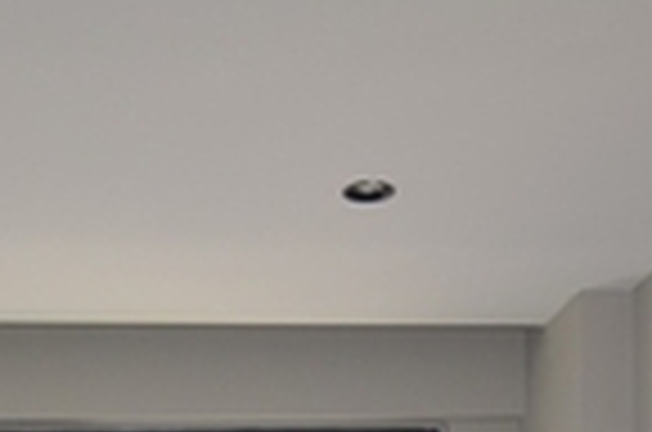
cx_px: 241
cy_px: 819
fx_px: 1355
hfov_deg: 27.0
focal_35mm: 75
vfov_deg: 15.2
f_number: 4
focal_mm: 10
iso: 180
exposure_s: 1/200
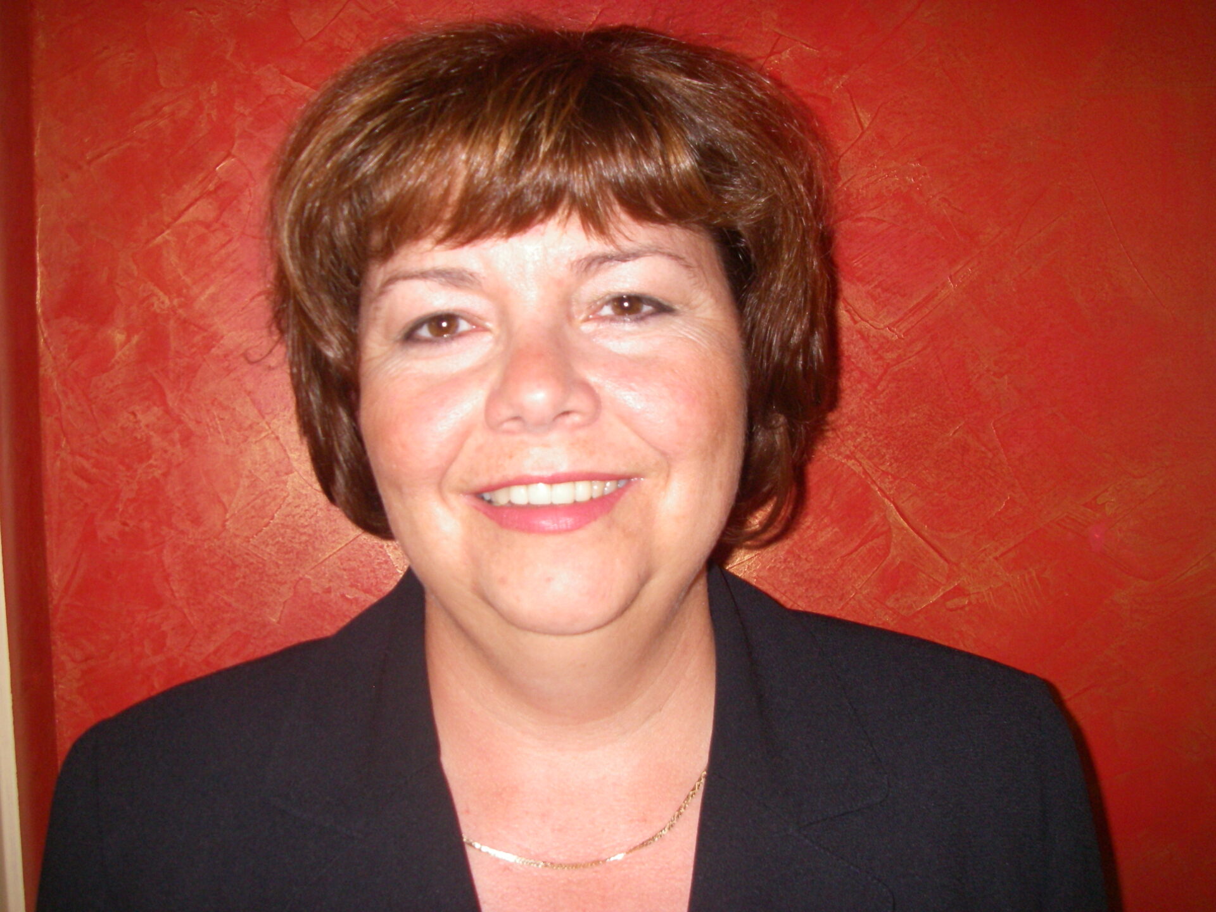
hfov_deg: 49.0
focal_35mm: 38
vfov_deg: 37.7
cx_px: 608
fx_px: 1335
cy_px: 456
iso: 200
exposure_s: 1/40
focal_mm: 6.3
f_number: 3.3
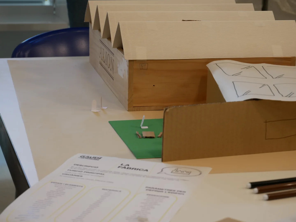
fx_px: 838
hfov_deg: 20.0
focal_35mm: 98
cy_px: 111
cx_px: 148
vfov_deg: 15.1
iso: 400
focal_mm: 49
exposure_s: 1/6
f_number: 7.1
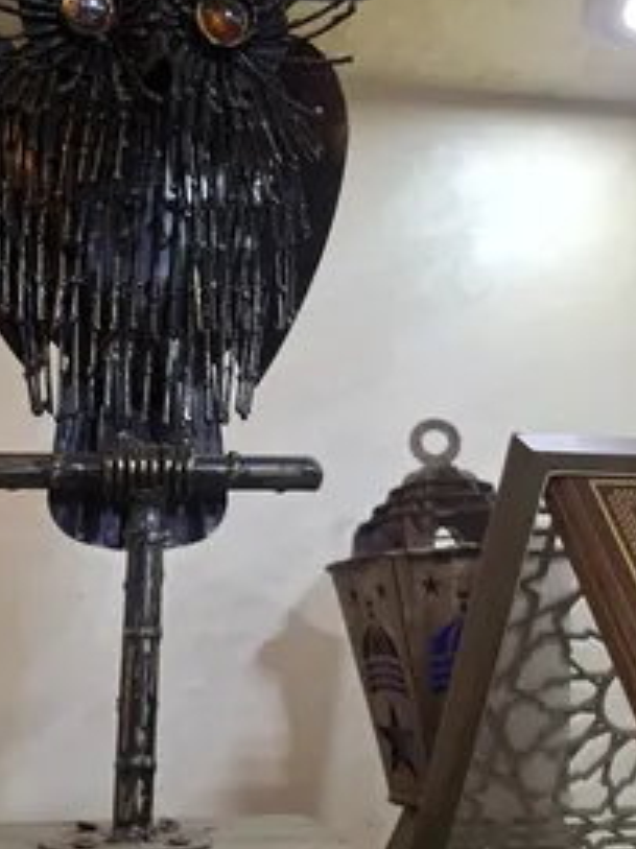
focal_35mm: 34
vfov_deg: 53.9
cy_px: 401
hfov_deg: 40.9
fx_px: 834
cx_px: 182
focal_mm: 5.54
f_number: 1.8
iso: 250
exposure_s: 1/33
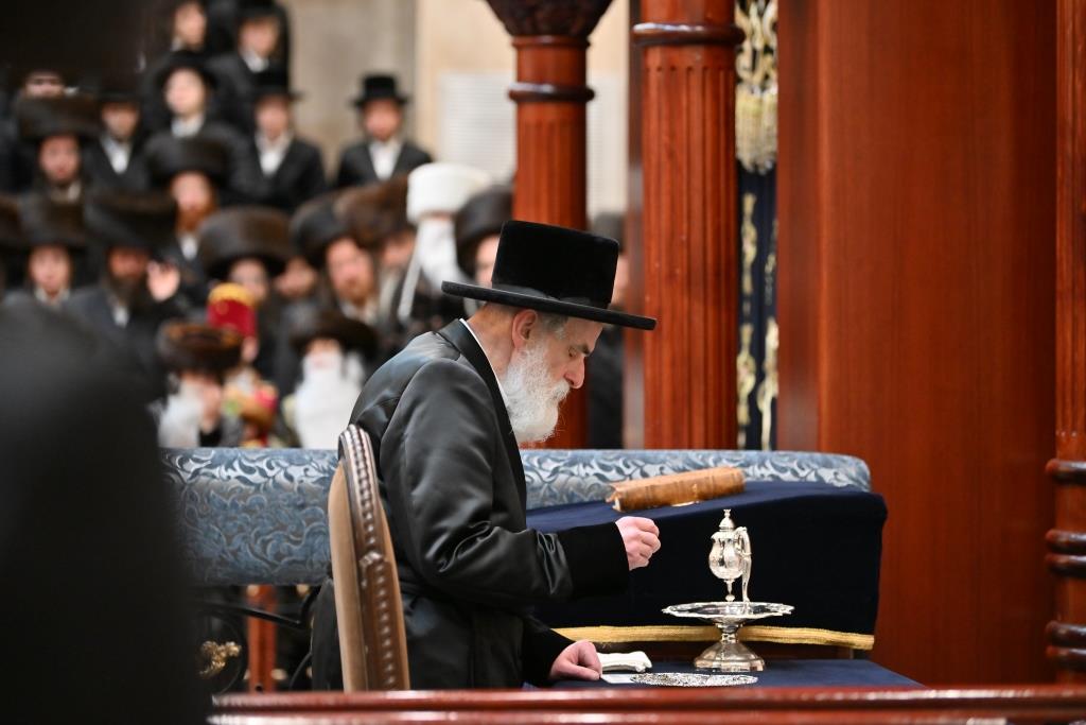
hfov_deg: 15.8
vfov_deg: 10.6
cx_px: 543
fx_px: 3922
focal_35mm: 130
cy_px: 362
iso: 1250
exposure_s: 1/640
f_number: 2.8
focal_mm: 130
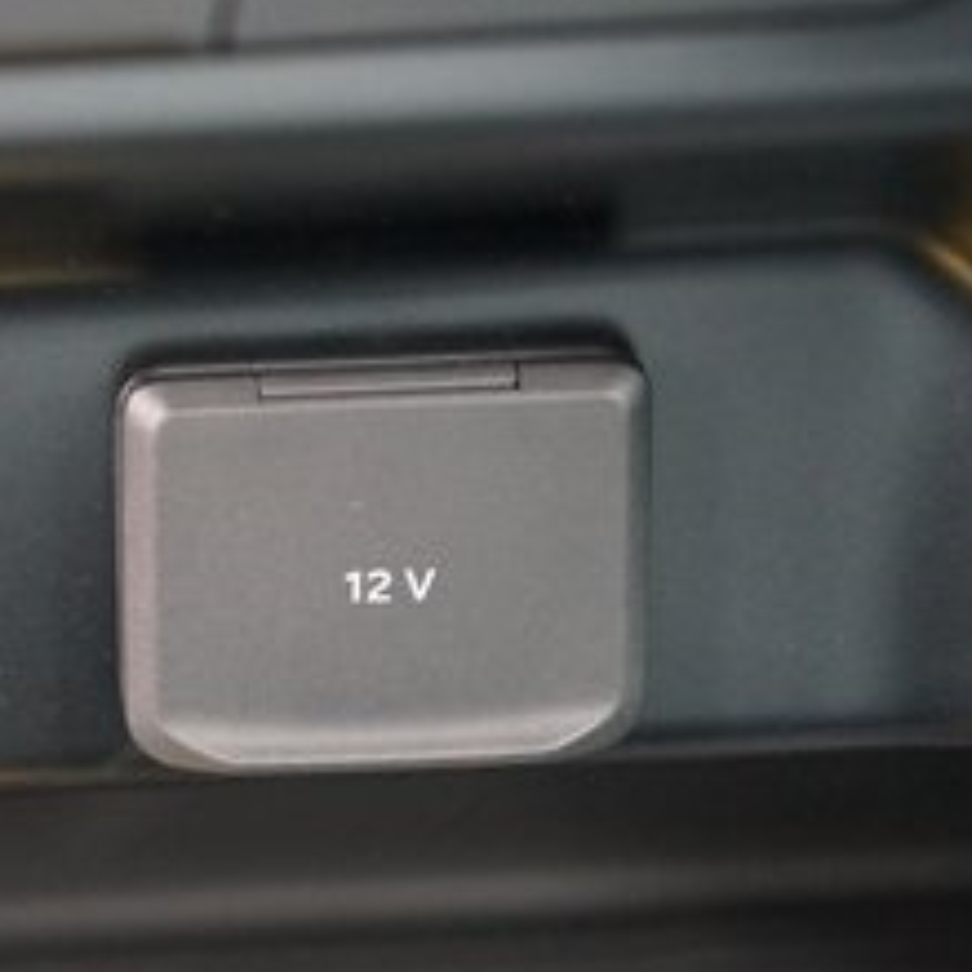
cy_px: 561
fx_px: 3780
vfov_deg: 14.6
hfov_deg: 14.4
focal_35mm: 119
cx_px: 27
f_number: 3.5
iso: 4000
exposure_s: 1/60
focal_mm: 48
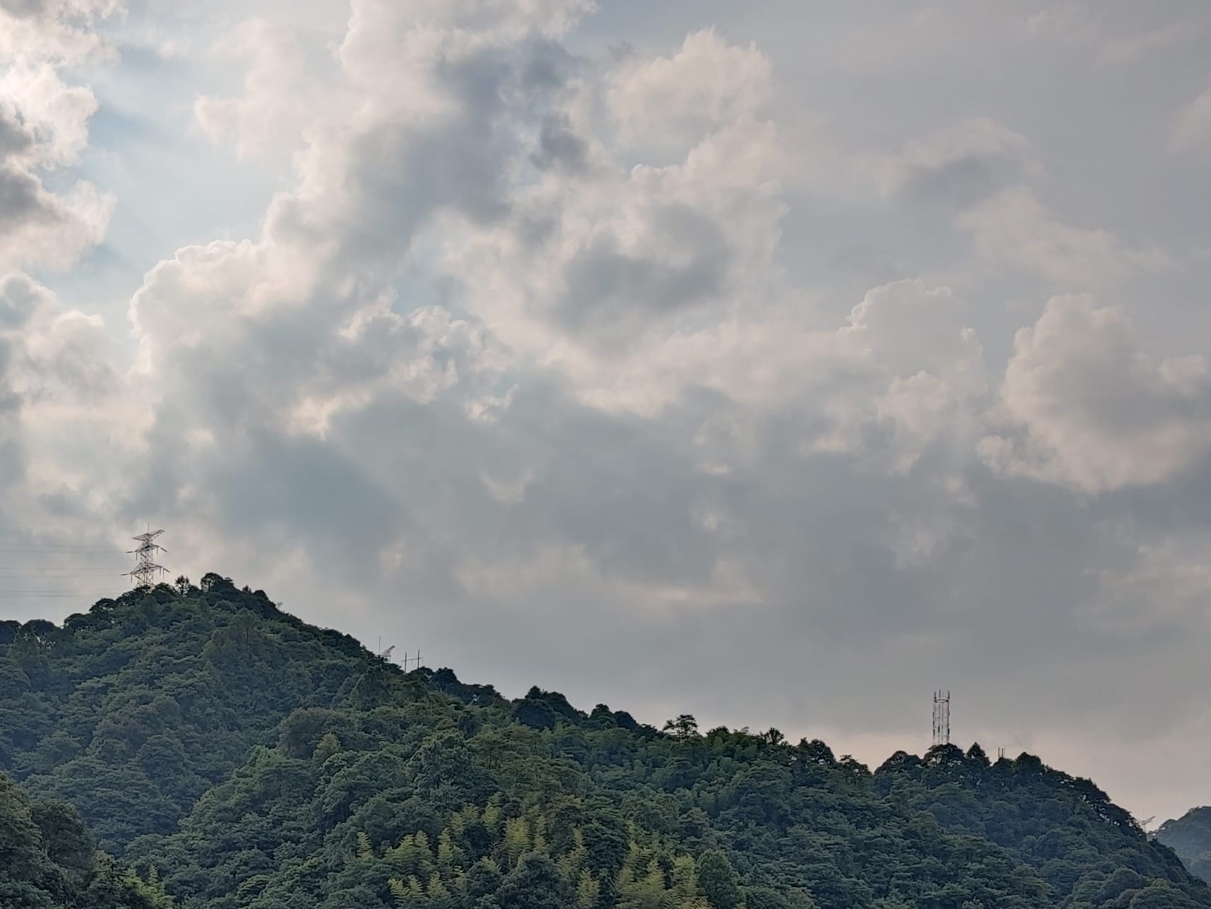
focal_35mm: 56
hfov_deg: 34.1
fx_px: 1959
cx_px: 413
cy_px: 931
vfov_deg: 24.8
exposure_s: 1/330
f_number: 1.85
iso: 50
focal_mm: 6.78
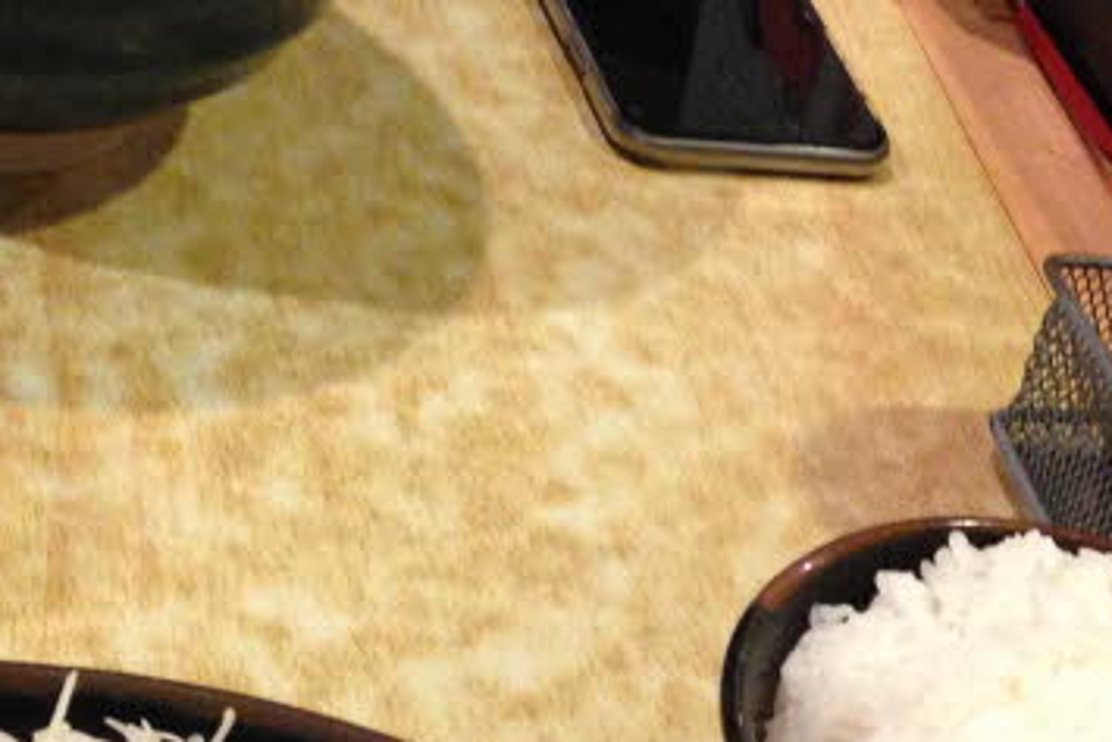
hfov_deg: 19.6
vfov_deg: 13.5
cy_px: 877
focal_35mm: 99
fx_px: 3059
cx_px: 1250
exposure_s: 1/20
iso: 250
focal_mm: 4.12
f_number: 2.4
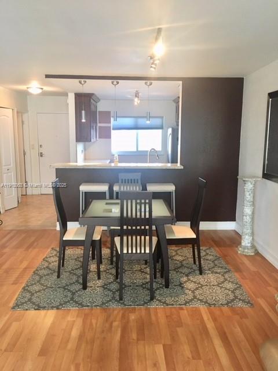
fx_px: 311
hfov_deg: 48.2
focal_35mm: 29
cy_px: 186
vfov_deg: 61.7
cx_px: 139
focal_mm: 4.15
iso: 125
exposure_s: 1/30
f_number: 2.2
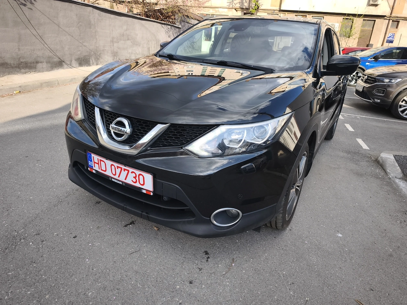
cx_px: 204
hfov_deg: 73.9
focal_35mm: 23
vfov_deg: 58.9
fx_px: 270
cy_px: 152
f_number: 1.6
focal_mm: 6.57
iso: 50
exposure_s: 1/579
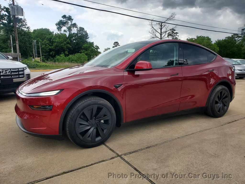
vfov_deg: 53.1
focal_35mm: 26
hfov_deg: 67.3
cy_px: 92
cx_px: 122
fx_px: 184
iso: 50
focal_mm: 4.3
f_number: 2.4
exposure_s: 1/1008
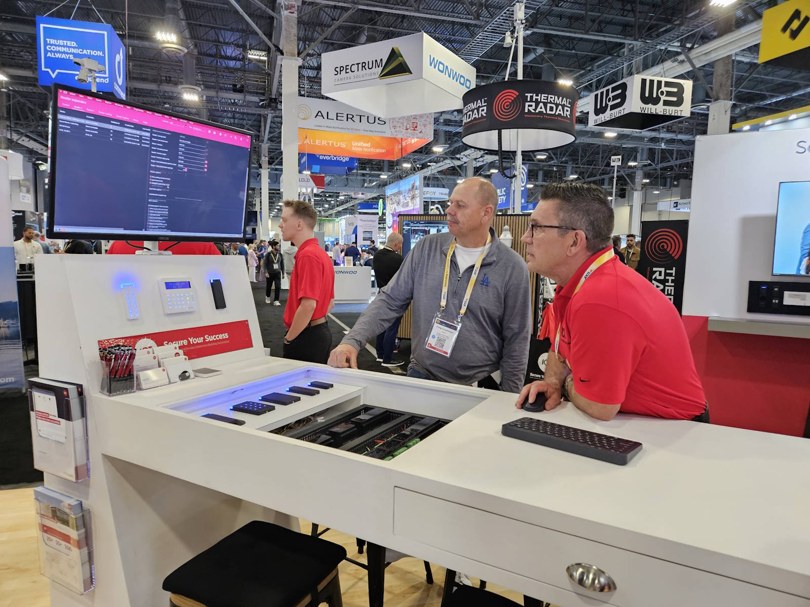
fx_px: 538
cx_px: 405
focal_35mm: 23
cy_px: 304
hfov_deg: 73.9
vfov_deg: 58.9
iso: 1000
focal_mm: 5.4
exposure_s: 1/120
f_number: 1.8
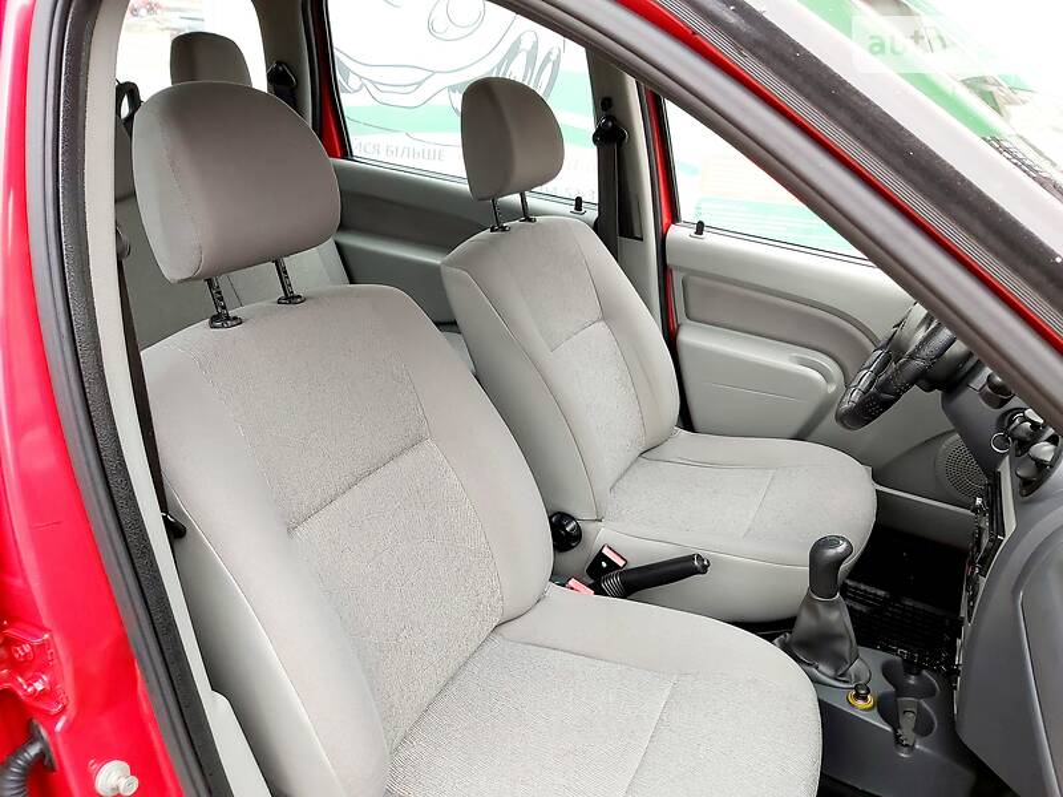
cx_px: 532
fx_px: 798
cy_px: 398
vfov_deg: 53.1
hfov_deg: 67.3
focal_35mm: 26
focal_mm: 3.9
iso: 64
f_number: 1.7
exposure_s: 1/100
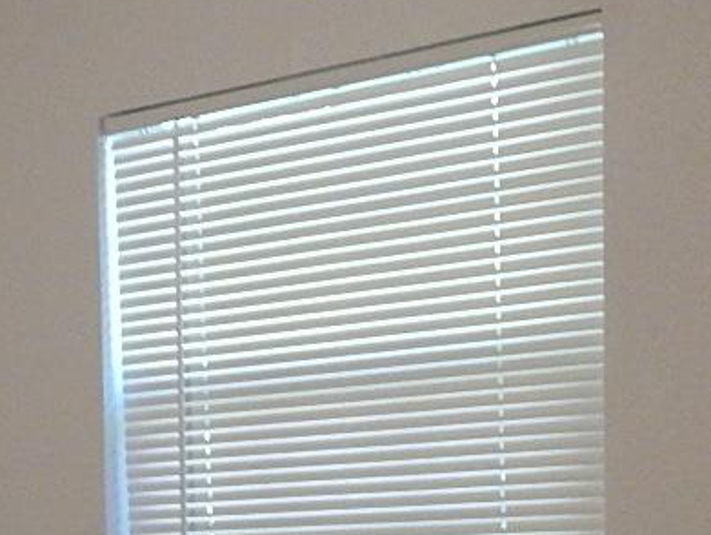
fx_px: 1933
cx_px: -91
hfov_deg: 19.8
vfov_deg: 14.9
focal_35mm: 94
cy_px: 746
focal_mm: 4
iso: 400
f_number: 3
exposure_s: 1/30
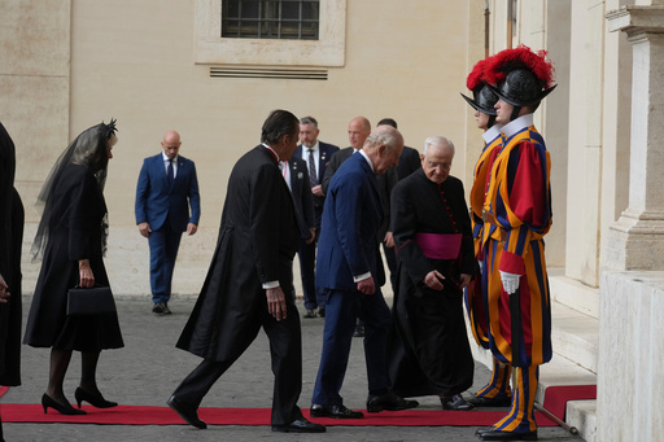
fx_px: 3743
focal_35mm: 203
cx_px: 332
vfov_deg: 6.8
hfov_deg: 10.1
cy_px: 221
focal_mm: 203
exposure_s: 1/1250
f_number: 10
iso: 2500
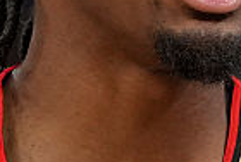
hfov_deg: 0.7
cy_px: 278
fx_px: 19589
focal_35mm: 2920
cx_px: 318
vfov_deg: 0.5
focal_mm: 400
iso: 3200
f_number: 3.2
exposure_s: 1/1600
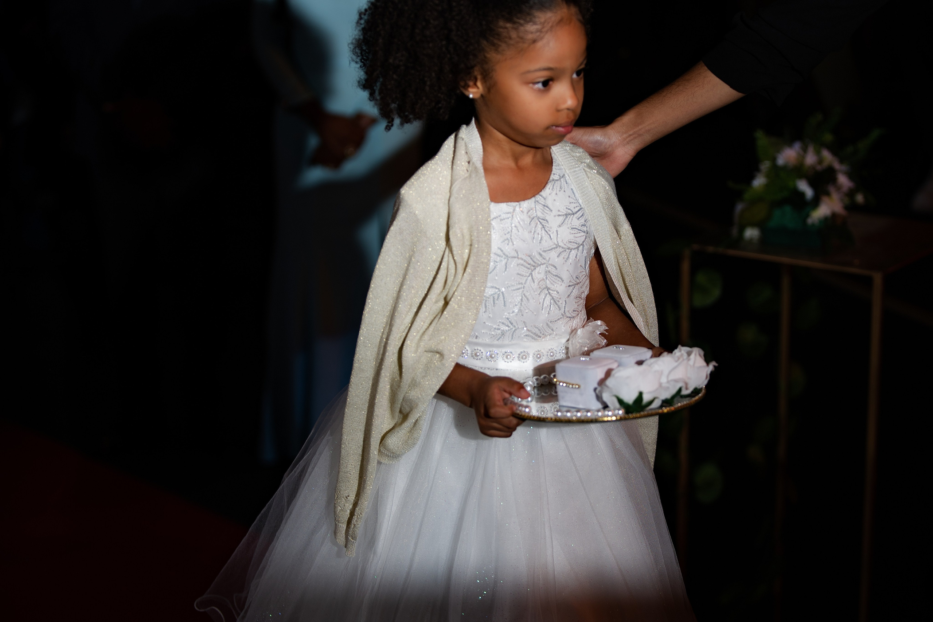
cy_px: 311
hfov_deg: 25.4
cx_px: 466
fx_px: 2073
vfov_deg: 17.1
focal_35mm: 80
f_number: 2.8
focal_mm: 80
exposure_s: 1/250
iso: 125
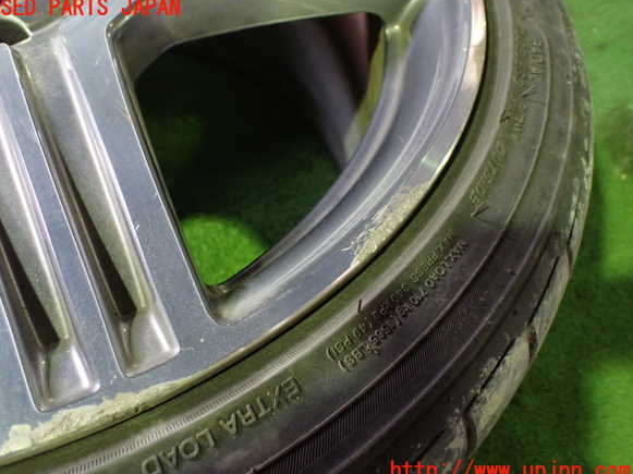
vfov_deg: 45.4
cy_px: 240
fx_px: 567
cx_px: 309
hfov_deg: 58.4
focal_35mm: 31
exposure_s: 1/40
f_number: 2.3
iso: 800
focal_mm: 5.4
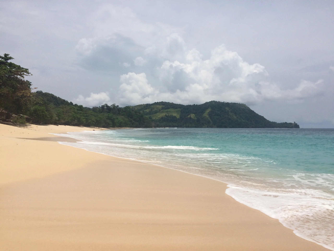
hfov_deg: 61.7
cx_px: 167
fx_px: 280
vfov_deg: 48.2
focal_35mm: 29
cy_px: 126
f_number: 2.2
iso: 32
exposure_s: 1/8264
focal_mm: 4.15
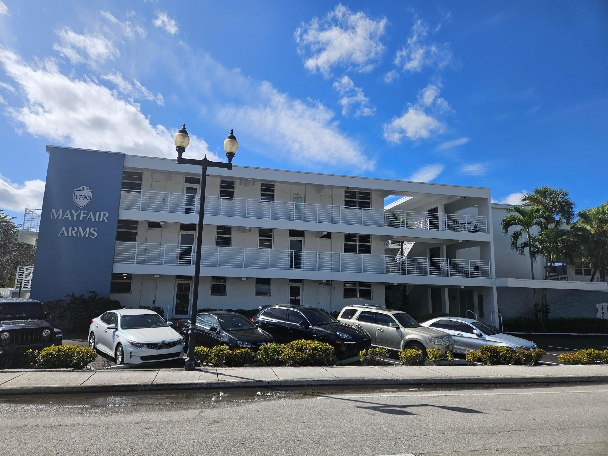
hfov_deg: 73.9
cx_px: 304
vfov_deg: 58.9
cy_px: 228
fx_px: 404
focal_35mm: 23
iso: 25
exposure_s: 1/3282
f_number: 1.8
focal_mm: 5.4
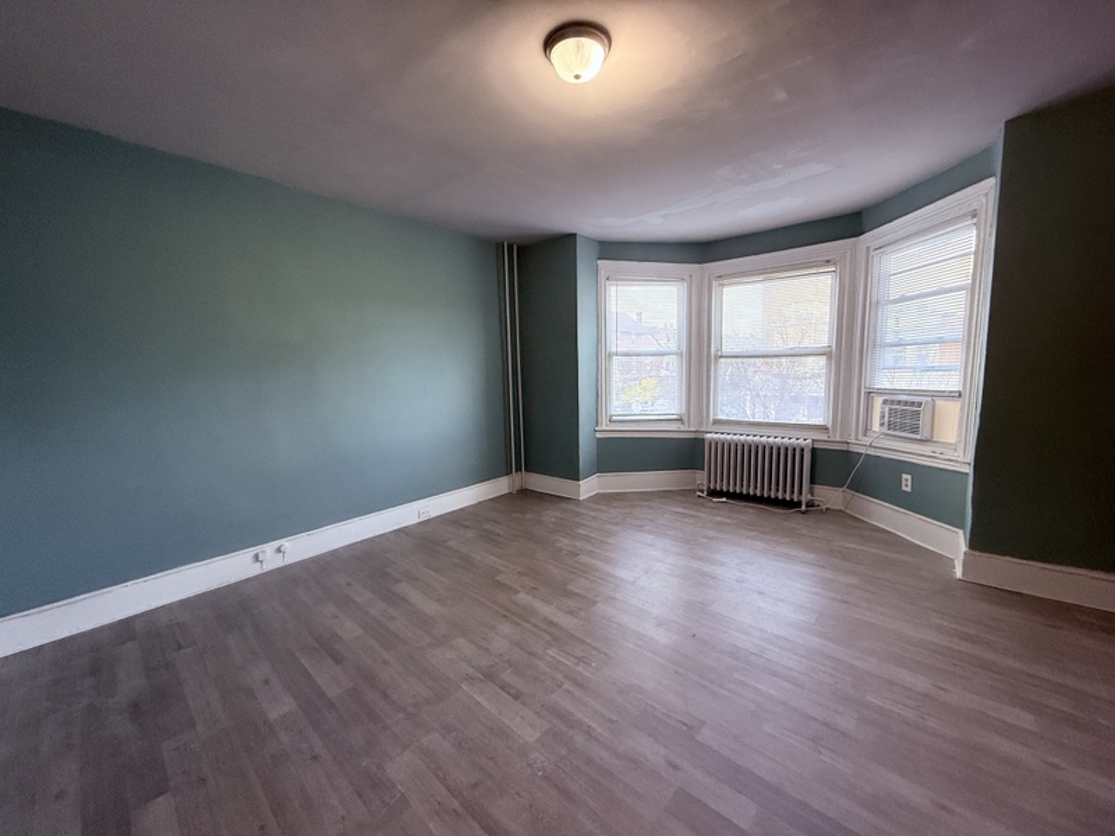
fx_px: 451
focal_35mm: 14
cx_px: 558
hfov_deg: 102.1
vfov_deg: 85.7
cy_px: 418
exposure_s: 1/120
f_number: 2.2
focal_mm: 2.22
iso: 400
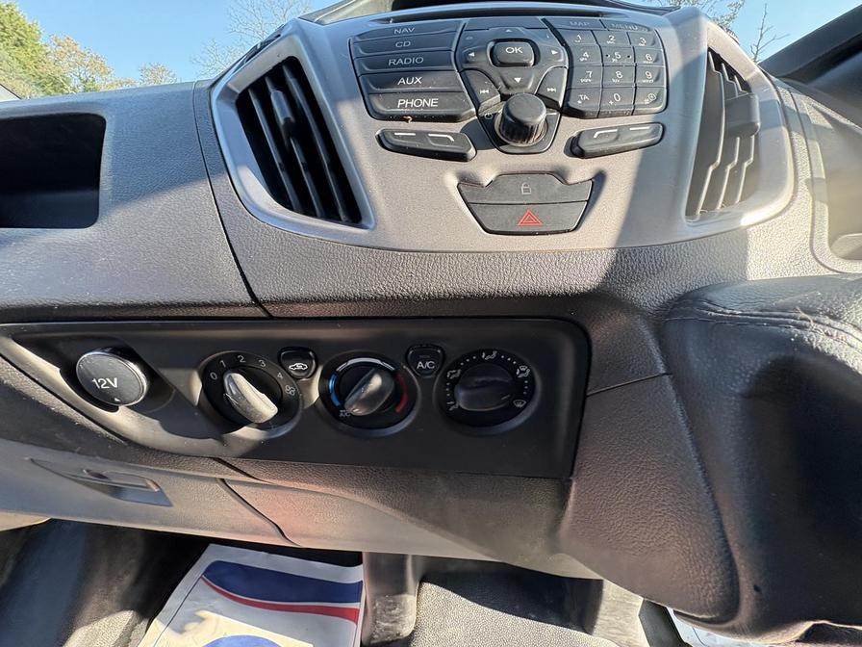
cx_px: 431
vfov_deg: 85.7
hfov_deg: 102.1
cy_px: 324
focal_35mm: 14
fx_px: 349
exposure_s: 1/142
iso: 80
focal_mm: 2.22
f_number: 2.2
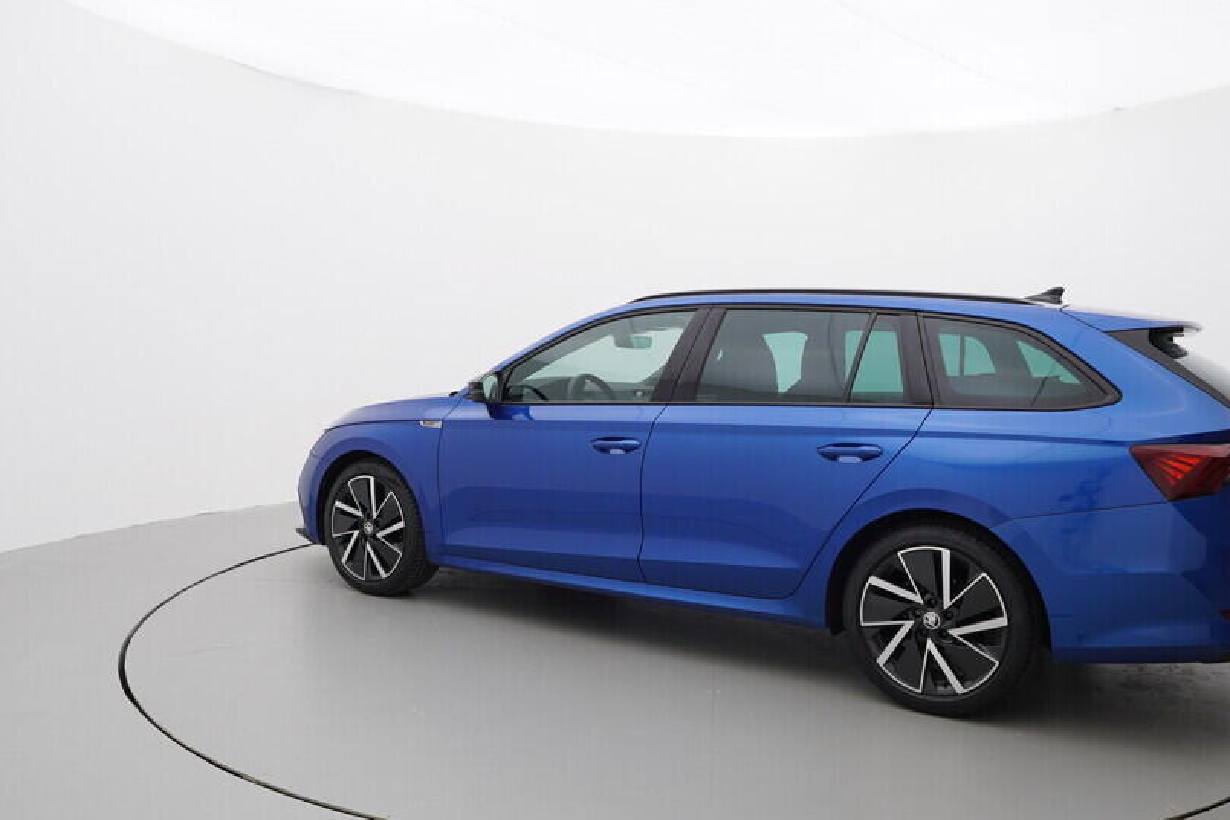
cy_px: 428
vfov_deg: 45.5
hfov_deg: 64.1
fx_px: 979
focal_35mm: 29
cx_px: 695
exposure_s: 1/80
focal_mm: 15
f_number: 5.6
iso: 200
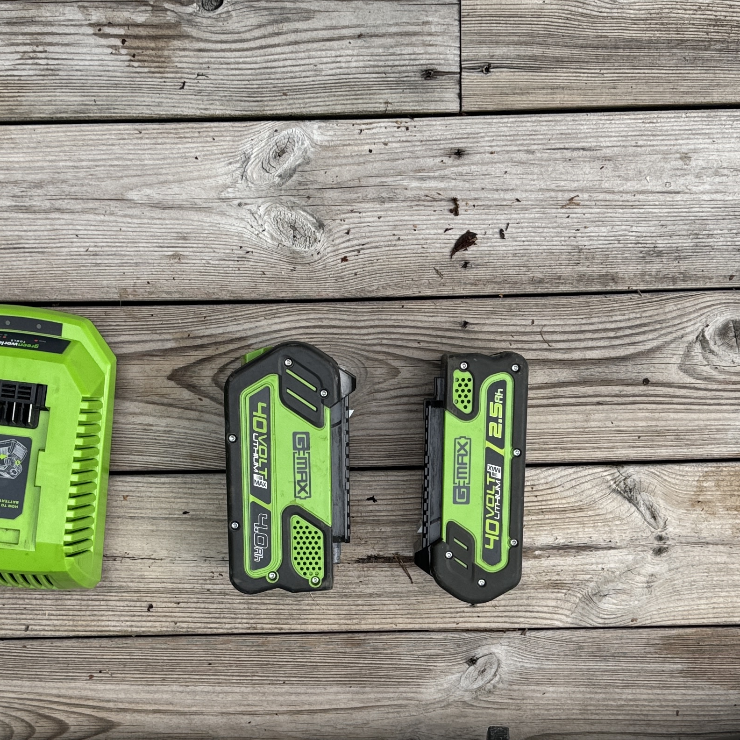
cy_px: 574
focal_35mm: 54
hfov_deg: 31.6
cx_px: 340
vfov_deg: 31.0
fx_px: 1306
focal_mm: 6.76
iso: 80
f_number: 1.78
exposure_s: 1/2506
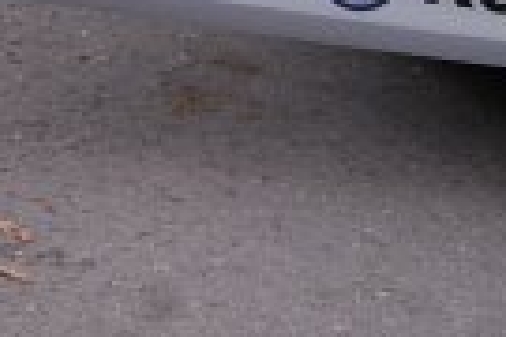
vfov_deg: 9.9
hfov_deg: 14.6
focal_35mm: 128
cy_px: -333
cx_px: -307
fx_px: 1799
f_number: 8
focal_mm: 18
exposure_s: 1/60
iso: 100
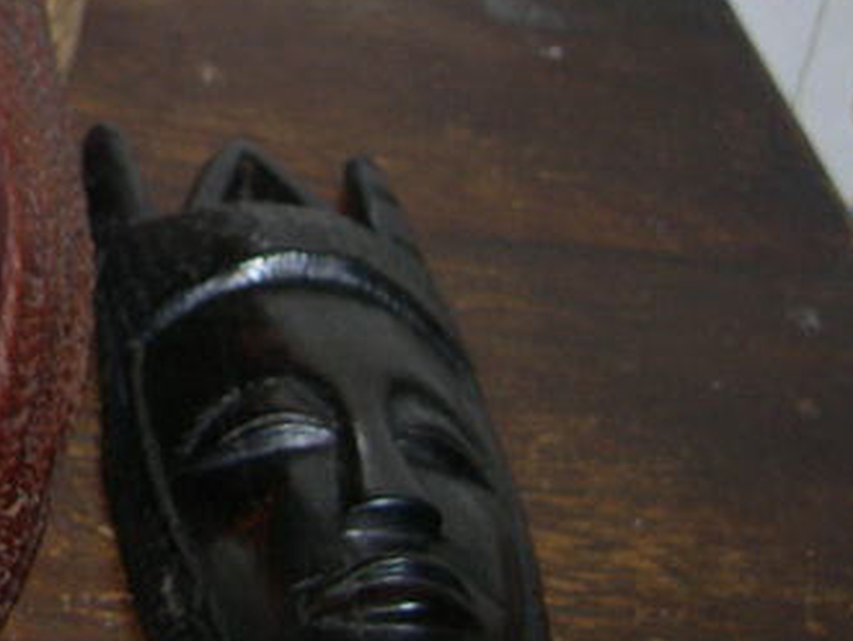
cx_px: -346
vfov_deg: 12.6
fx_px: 2836
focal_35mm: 115
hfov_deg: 16.0
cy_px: -80
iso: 100
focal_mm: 8
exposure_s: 1/60
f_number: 2.8
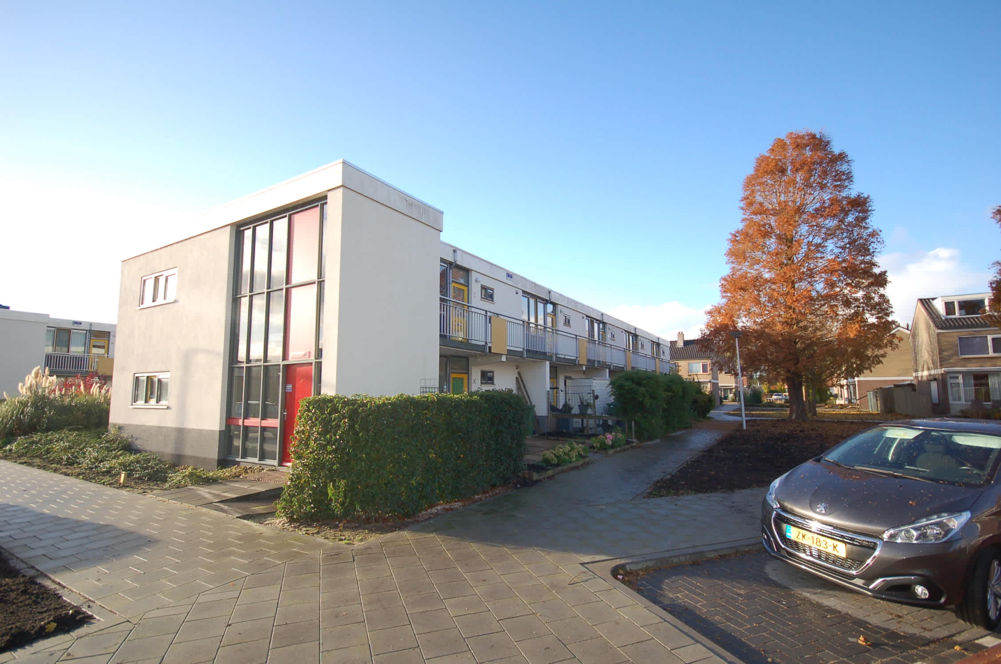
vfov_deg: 71.9
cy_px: 332
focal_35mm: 16
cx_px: 500
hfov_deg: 95.1
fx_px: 458
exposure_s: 1/500
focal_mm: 11
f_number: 5.6
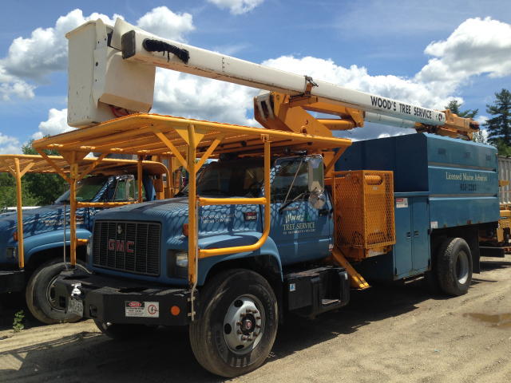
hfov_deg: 55.4
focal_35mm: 33
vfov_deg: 42.9
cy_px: 192
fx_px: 487
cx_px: 256
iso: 50
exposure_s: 1/1748
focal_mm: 4.12
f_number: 2.4
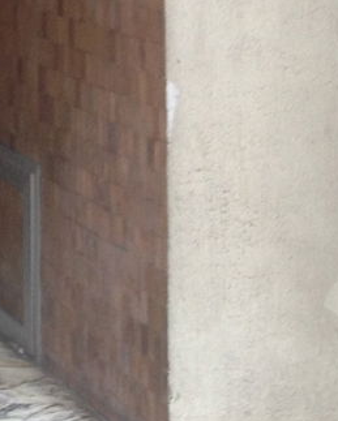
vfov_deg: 11.0
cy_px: -211
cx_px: -668
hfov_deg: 7.9
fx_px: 2110
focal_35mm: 169
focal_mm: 4.28
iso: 64
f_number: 2.4
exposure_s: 1/24
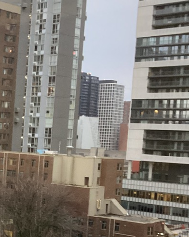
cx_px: -117
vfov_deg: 23.9
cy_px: 170
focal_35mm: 79
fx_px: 552
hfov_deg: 17.0
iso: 320
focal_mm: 3.3
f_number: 2.4
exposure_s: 1/40
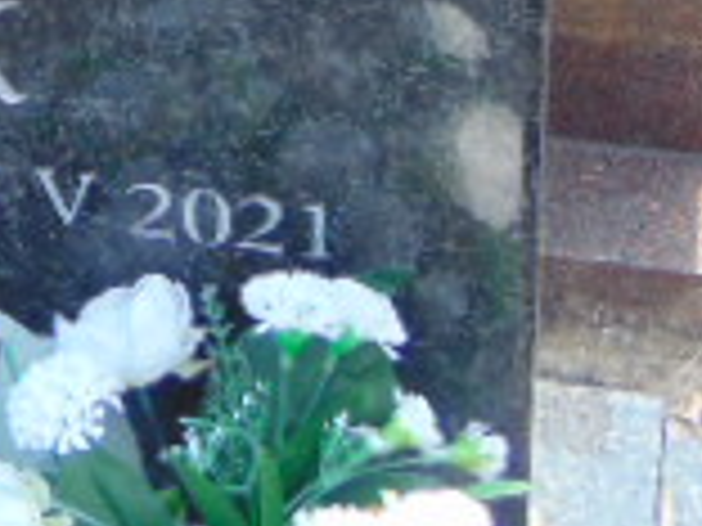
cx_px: -297
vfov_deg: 10.4
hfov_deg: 13.9
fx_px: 2738
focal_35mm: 135
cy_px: -409
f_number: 3.2
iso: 80
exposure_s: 1/320
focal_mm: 5.8
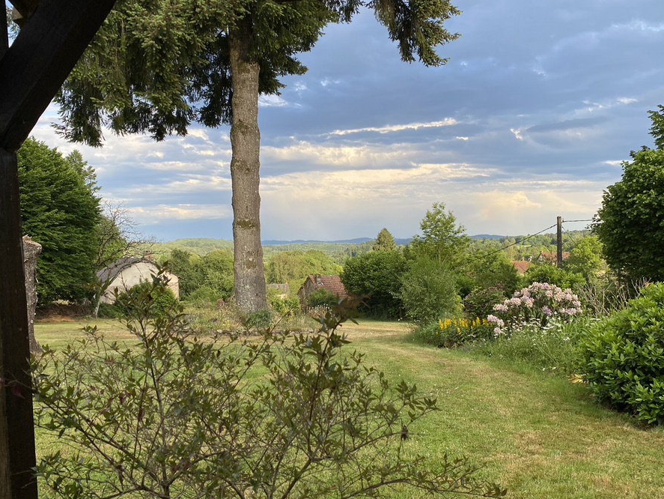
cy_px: 266
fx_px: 576
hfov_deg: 59.9
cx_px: 327
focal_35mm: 30
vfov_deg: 46.8
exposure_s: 1/1272
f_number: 1.8
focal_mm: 4.25
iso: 32
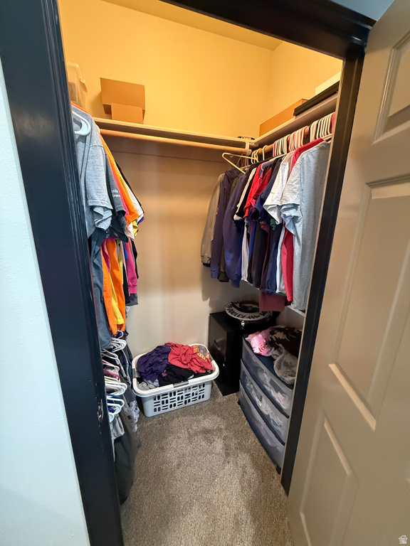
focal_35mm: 14
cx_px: 205
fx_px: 221
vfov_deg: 102.1
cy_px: 273
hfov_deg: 85.7
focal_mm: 2.22
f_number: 2.2
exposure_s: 1/60
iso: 800
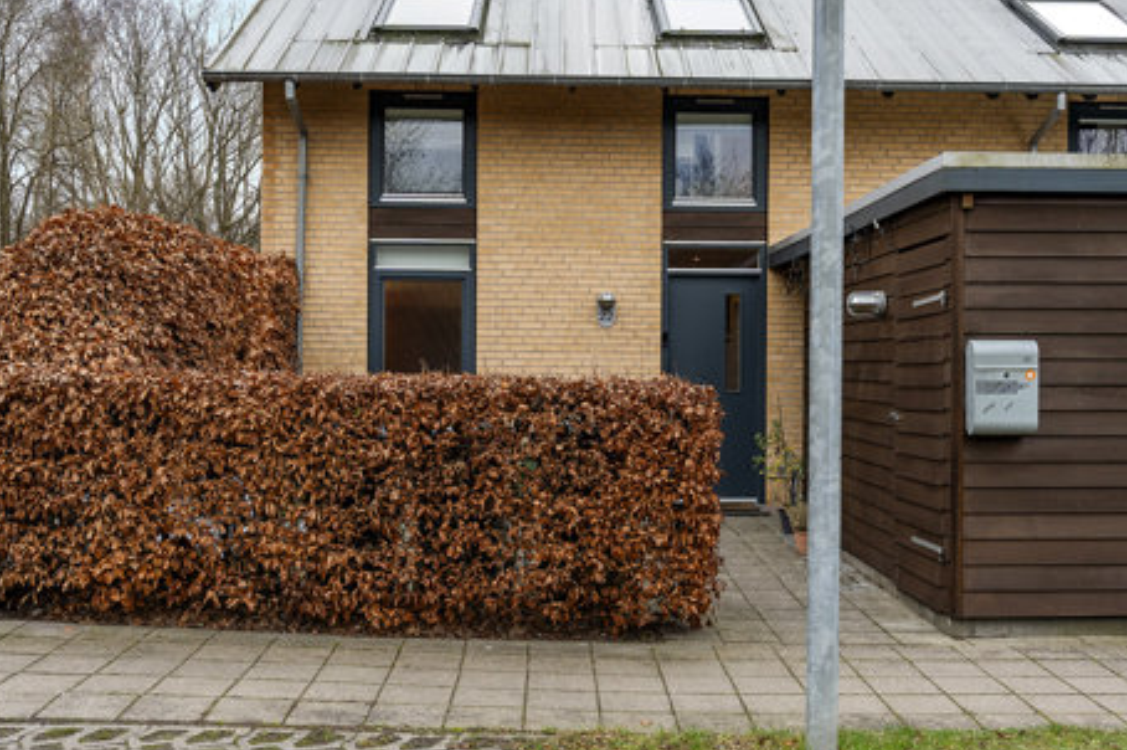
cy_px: 368
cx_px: 611
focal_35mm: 41
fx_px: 1283
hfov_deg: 47.4
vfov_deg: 32.6
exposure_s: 1/50
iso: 320
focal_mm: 31
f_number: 8
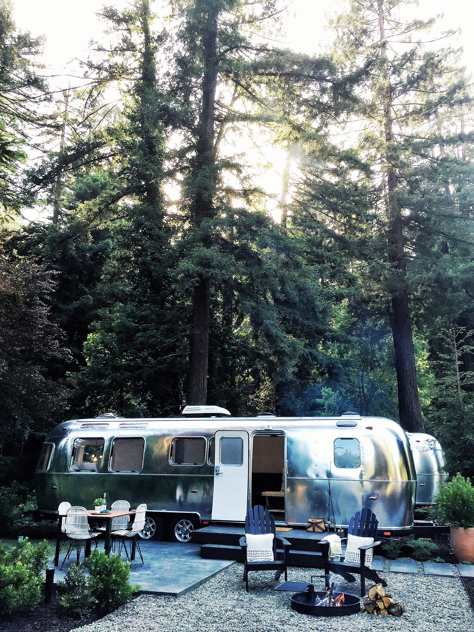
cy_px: 316
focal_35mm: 29
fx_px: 529
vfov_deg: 61.7
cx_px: 237
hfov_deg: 48.2
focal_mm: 4.15
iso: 32
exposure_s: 1/120
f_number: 2.2
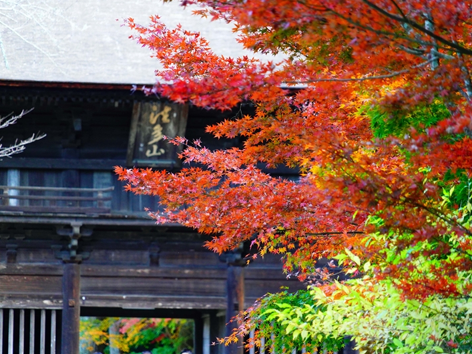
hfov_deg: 7.6
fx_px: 3558
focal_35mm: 261
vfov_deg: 5.7
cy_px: 177
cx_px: 266
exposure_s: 1/250
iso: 3200
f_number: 6.3
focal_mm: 240
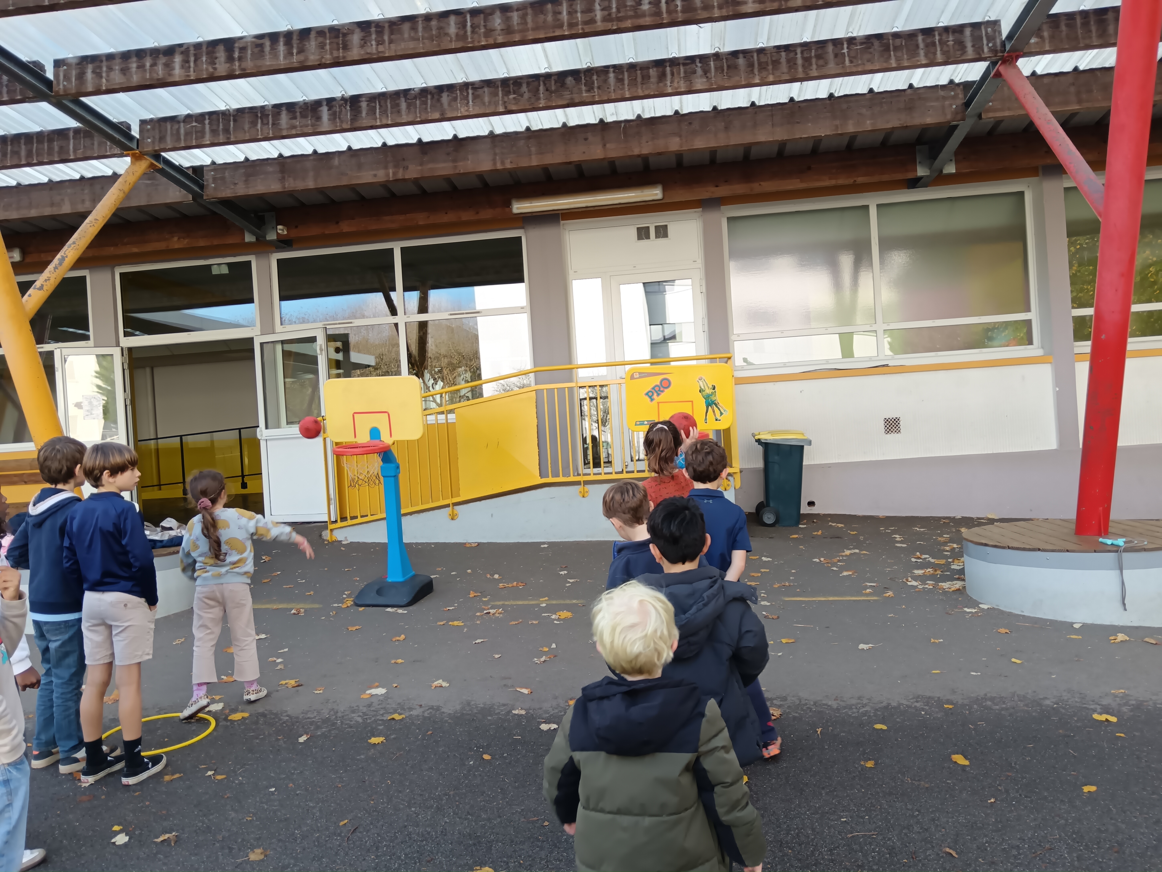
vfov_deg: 51.4
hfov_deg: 65.3
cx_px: 581
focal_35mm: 27
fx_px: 906
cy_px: 436
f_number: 1.9
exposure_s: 1/100
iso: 148
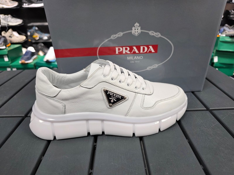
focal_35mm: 23
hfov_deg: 73.9
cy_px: 88
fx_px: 155
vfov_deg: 58.9
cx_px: 117
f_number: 1.7
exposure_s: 1/100
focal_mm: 6.3
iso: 160
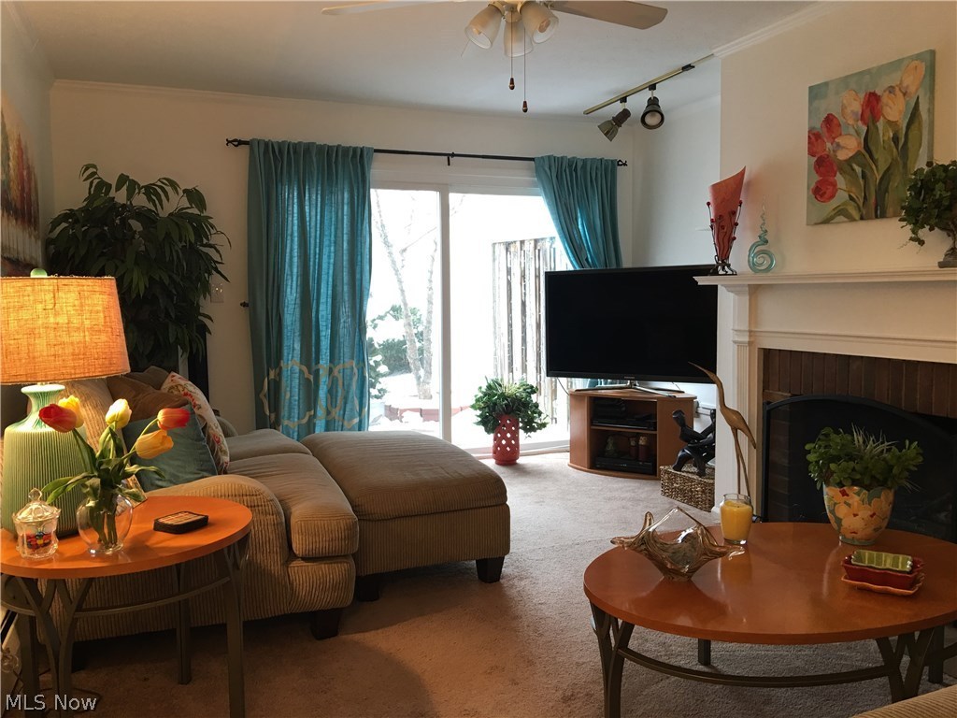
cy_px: 359
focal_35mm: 29
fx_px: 802
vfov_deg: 48.2
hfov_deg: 61.7
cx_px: 478
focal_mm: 4.15
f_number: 2.2
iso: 32
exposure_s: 1/15
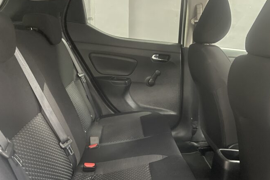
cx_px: 137
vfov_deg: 39.5
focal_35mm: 33
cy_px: 121
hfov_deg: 57.2
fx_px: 247
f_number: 1.6
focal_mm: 4.2
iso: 500
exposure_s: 1/10
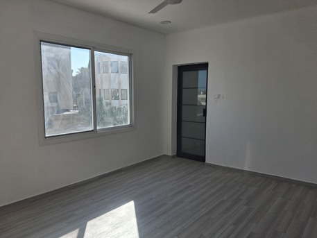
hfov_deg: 65.3
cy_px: 119
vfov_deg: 51.4
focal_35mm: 27
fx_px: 247
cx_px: 158
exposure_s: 1/319
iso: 25
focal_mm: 4
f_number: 1.8
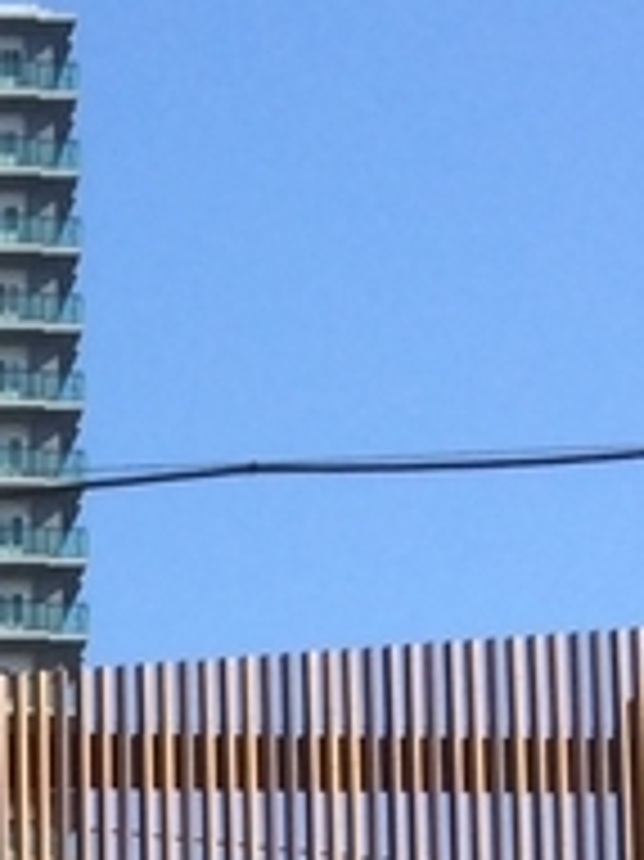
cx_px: -919
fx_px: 4520
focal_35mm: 182
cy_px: 2211
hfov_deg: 7.6
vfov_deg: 9.4
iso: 32
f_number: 2.2
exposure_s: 1/1140
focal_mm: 4.15
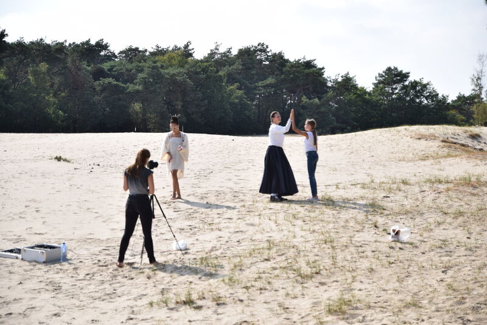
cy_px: 162
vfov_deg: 18.2
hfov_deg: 27.0
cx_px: 244
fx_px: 1014
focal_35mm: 75
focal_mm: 50
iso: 320
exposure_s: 1/4000
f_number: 3.2
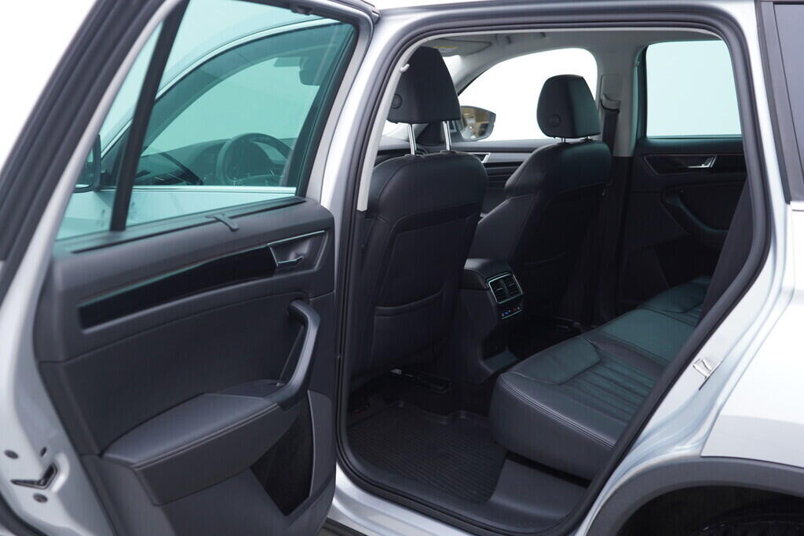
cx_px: 402
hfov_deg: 53.1
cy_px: 268
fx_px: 804
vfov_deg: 36.9
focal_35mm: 36
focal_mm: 24
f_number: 2.8
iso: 125
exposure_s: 1/40
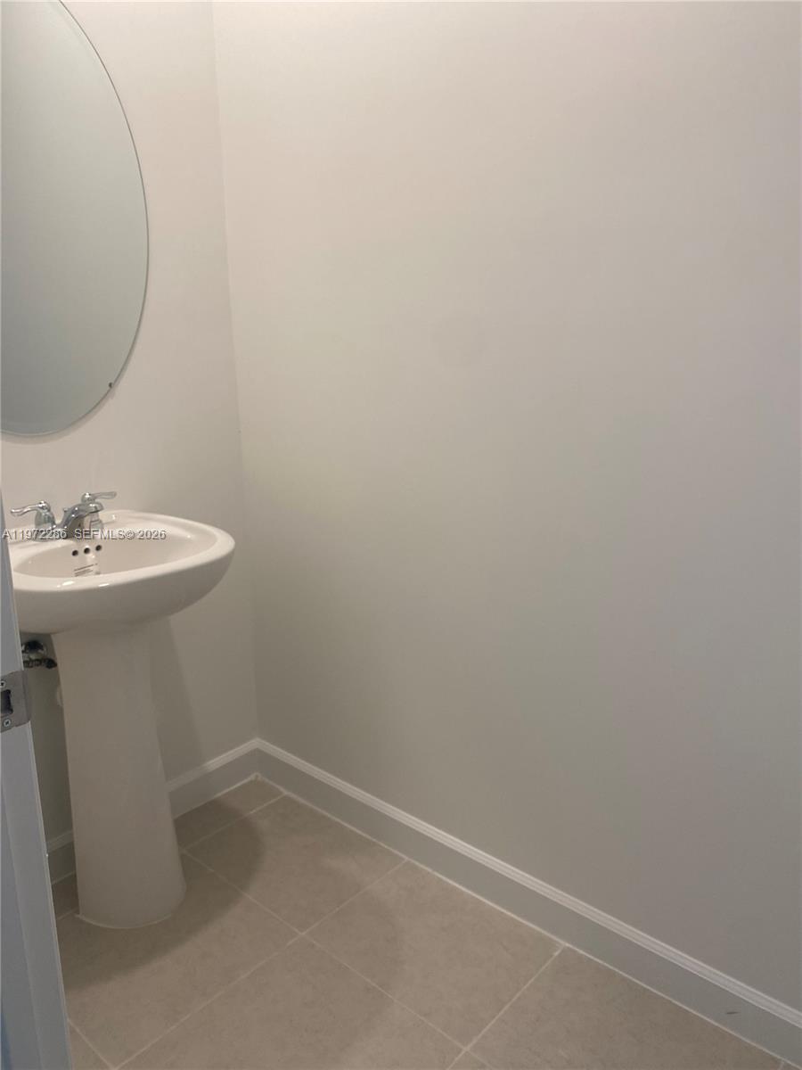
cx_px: 401
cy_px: 535
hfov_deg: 53.1
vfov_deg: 67.3
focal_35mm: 26
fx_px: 803
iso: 64
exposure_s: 1/60
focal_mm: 4.25
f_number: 1.8
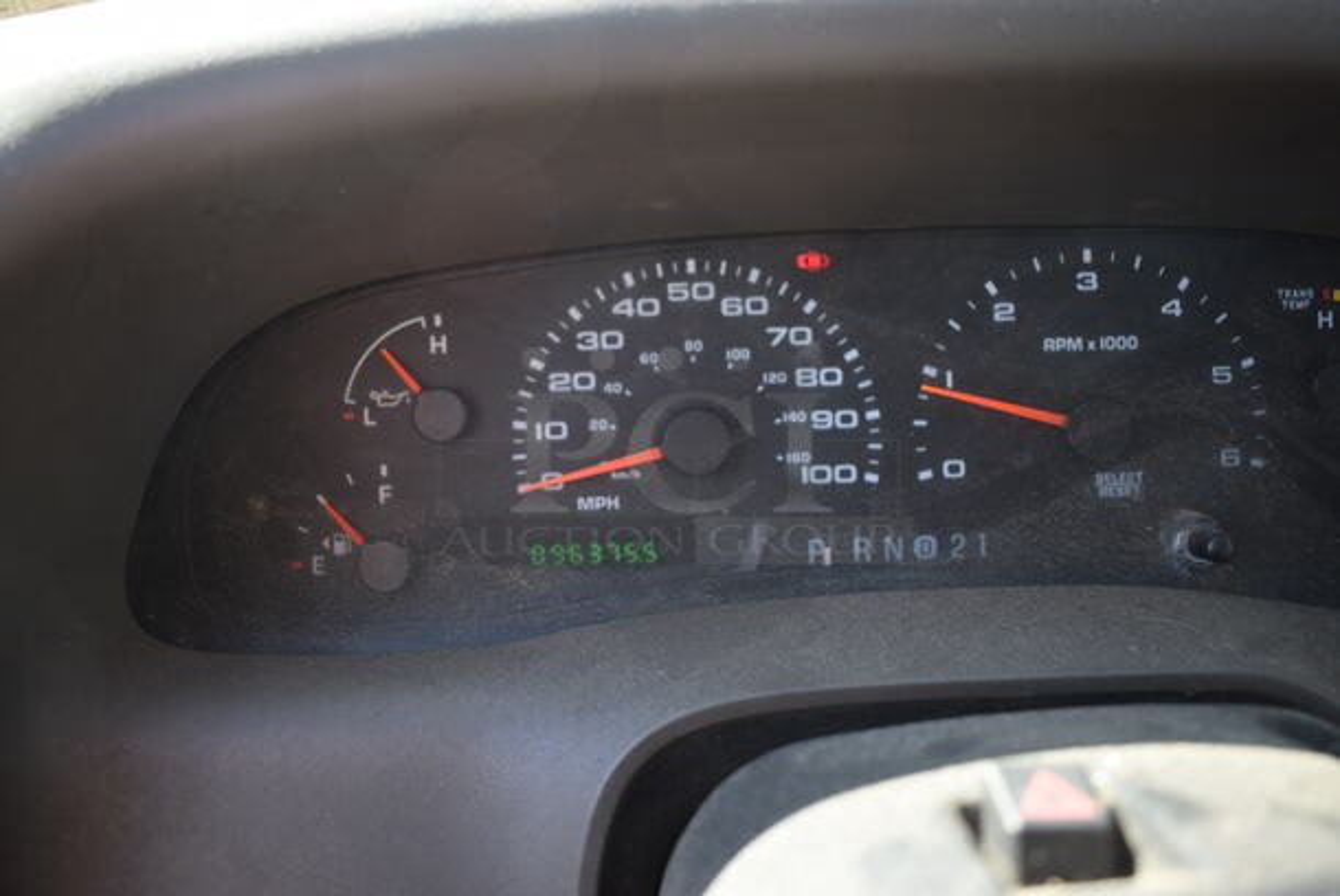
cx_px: 670
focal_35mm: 30
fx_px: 1118
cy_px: 448
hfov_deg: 61.9
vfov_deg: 43.7
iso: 450
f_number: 3.8
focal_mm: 20
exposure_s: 1/250
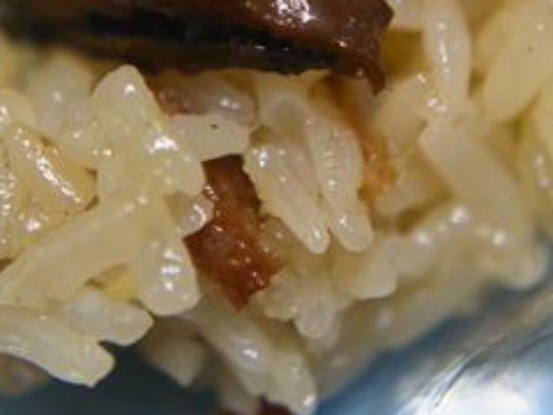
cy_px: 47
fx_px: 1566
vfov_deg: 14.9
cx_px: 293
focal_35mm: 98
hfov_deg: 20.0
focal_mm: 18.5
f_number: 1.8
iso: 800
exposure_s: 1/60
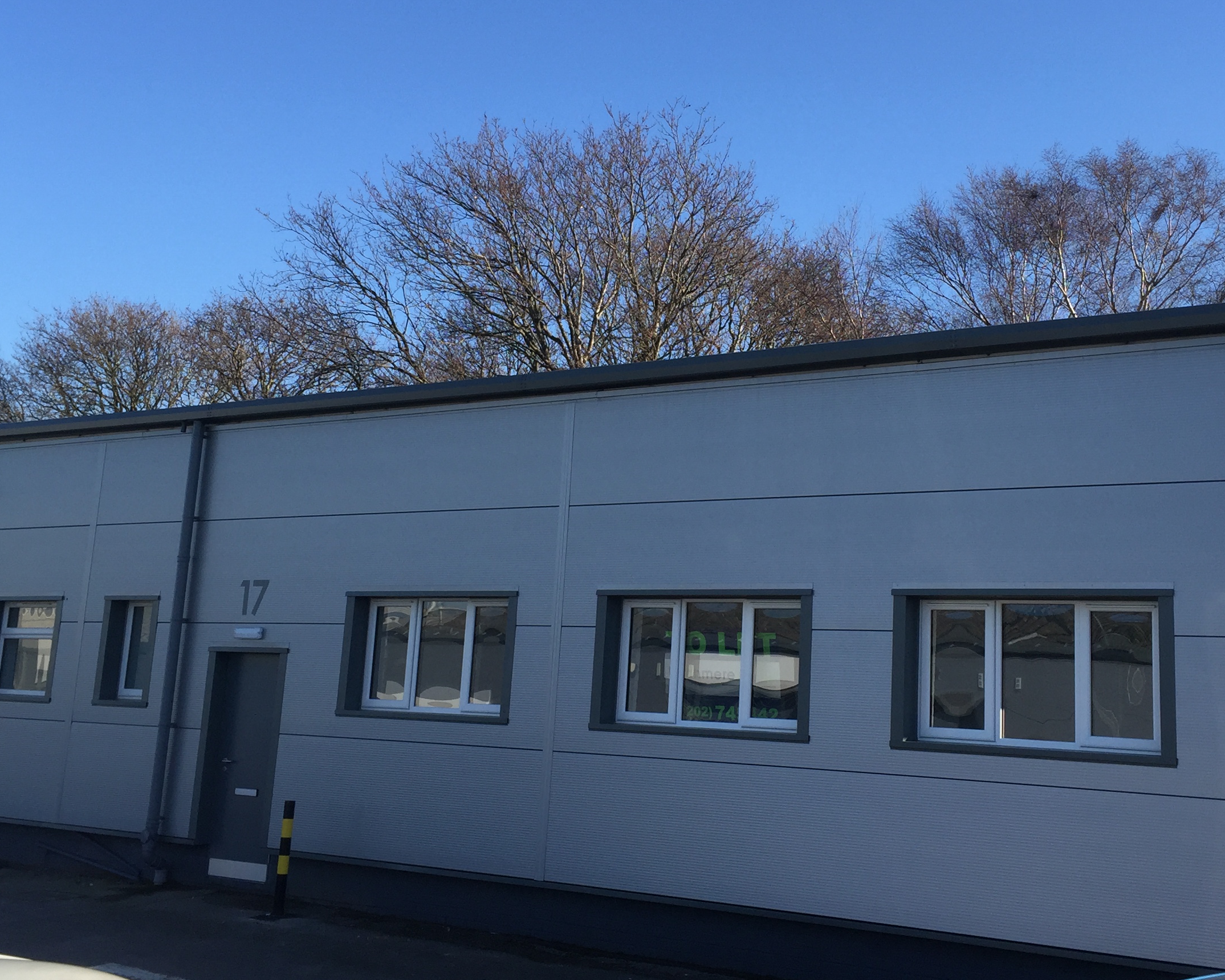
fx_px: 1559
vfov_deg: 34.8
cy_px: 412
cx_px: 687
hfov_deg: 42.8
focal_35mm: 43
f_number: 2.2
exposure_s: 1/920
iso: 32
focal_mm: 4.15
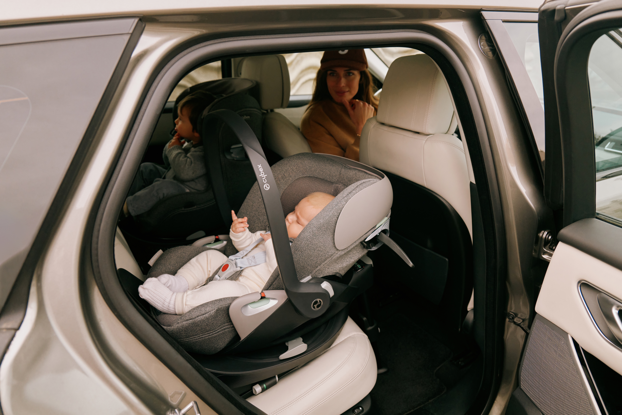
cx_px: 311
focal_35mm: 24
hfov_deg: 73.7
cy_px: 208
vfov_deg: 53.2
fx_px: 415
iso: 1600
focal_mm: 24
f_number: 4.5
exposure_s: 1/640
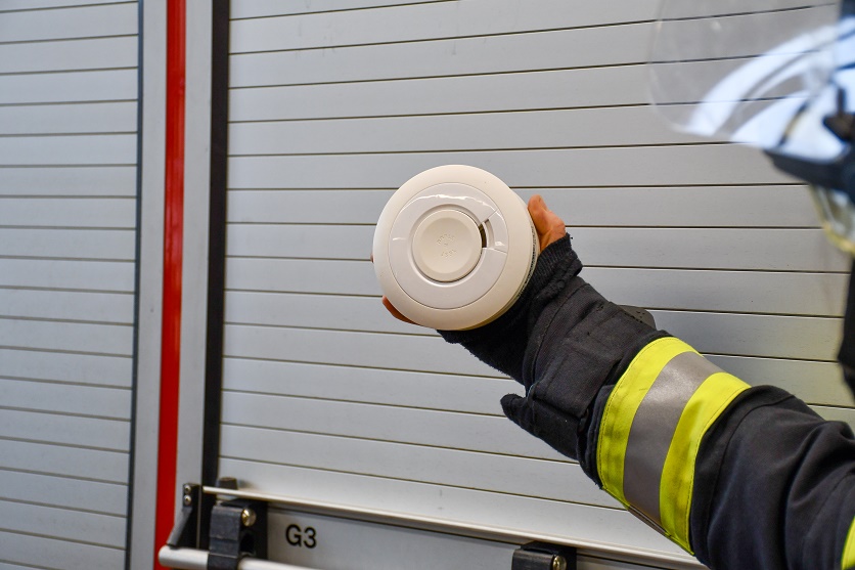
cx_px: 428
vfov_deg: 18.2
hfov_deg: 27.0
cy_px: 285
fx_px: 1781
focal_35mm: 75
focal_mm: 50
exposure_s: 1/200
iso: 800
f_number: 4.8
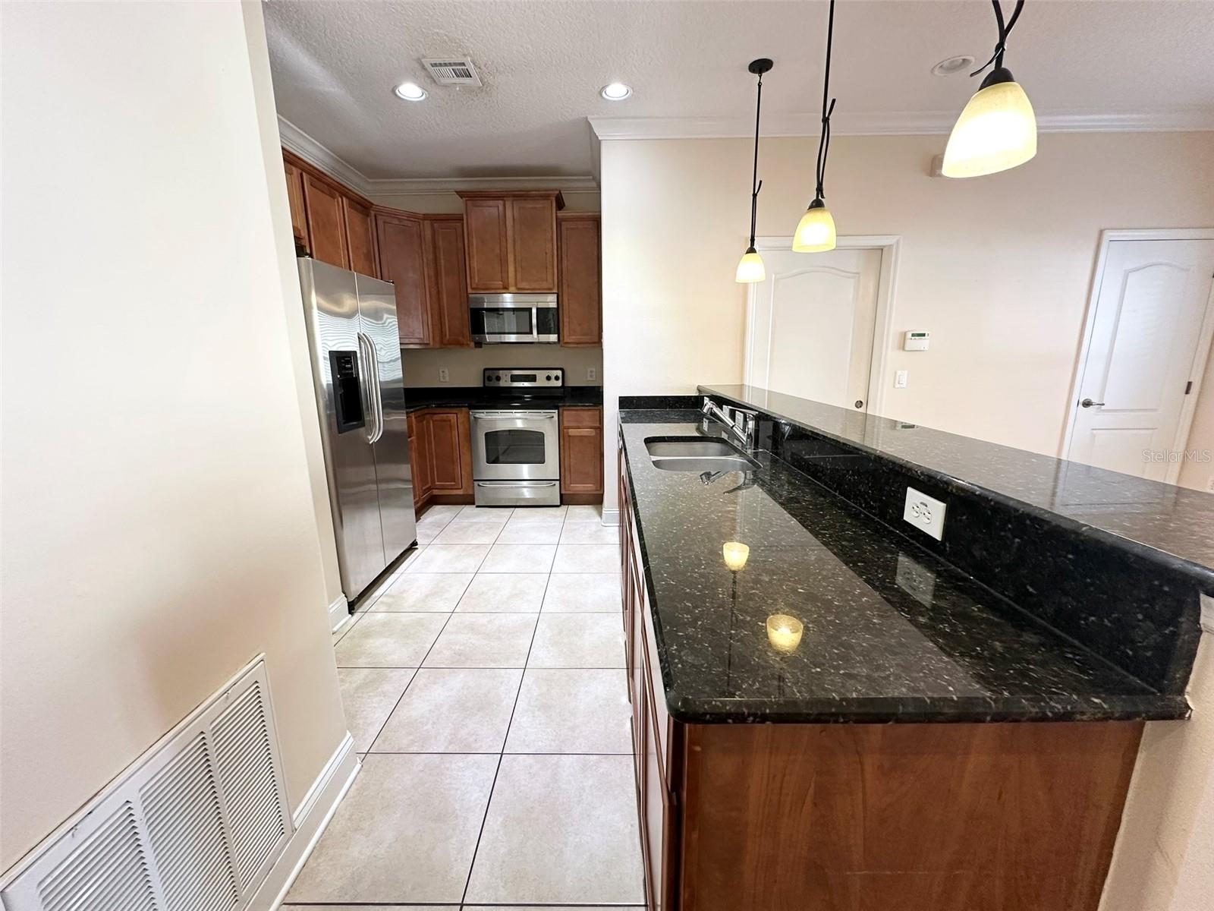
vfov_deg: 85.7
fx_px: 491
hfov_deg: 102.1
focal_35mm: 14
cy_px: 456
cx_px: 607
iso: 200
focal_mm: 2.22
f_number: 2.2
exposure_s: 1/120
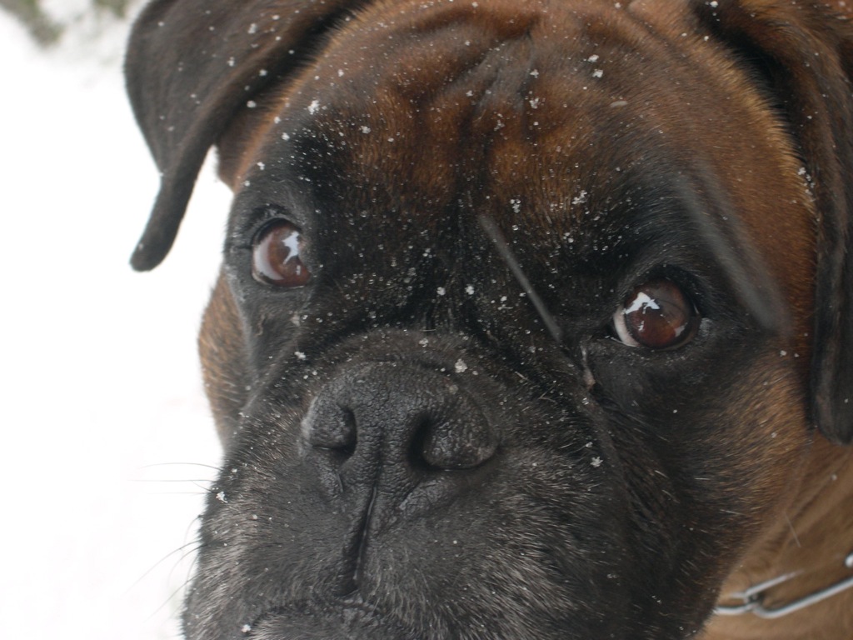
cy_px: 320
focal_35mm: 102
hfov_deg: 19.3
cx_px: 426
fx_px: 2513
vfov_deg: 14.5
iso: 100
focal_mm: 21.6
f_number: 4.8
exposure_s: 1/40.5
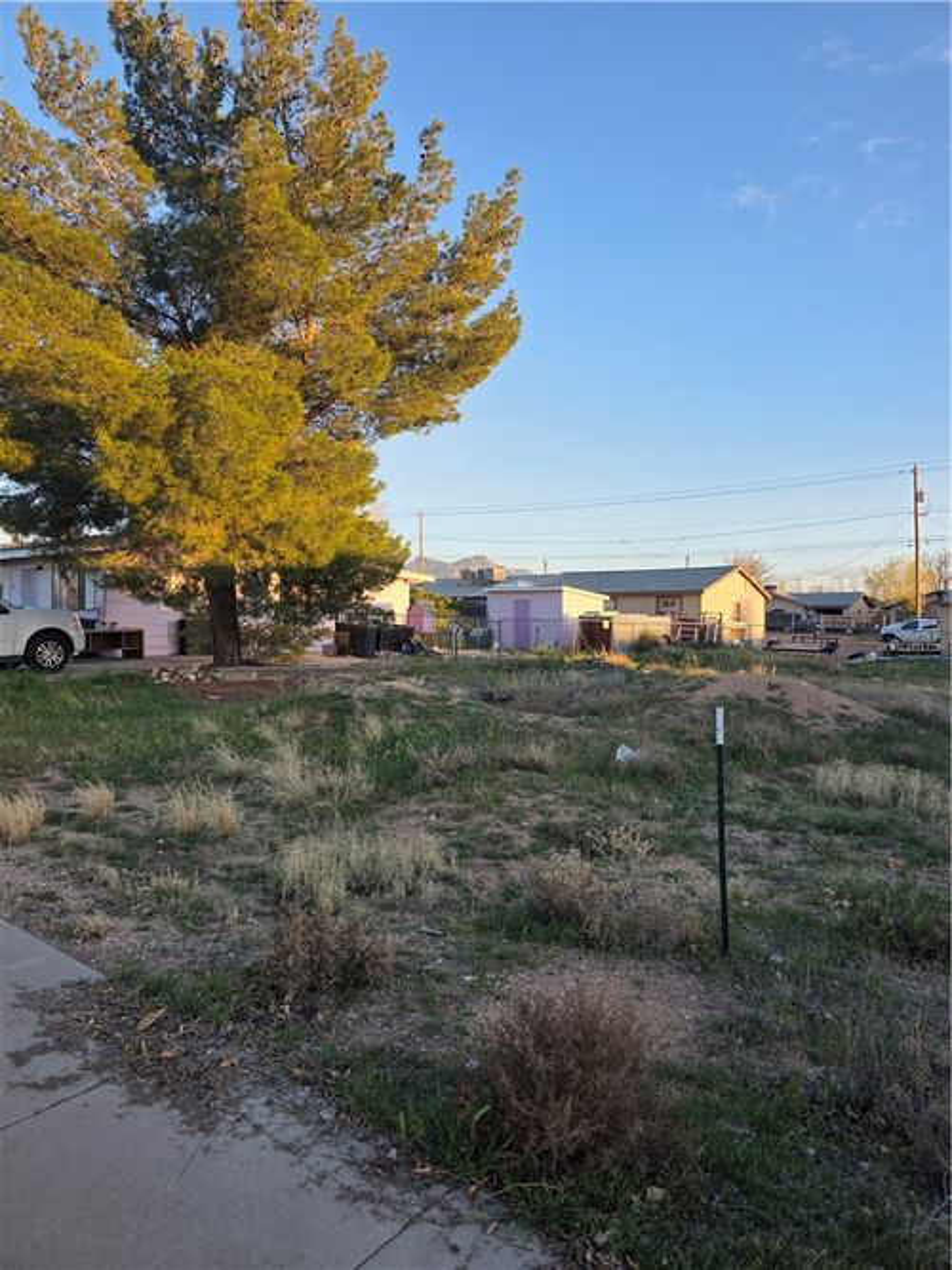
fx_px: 844
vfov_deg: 73.9
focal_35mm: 23
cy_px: 635
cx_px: 476
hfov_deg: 58.9
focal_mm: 6.3
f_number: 1.7
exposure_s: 1/359
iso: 40
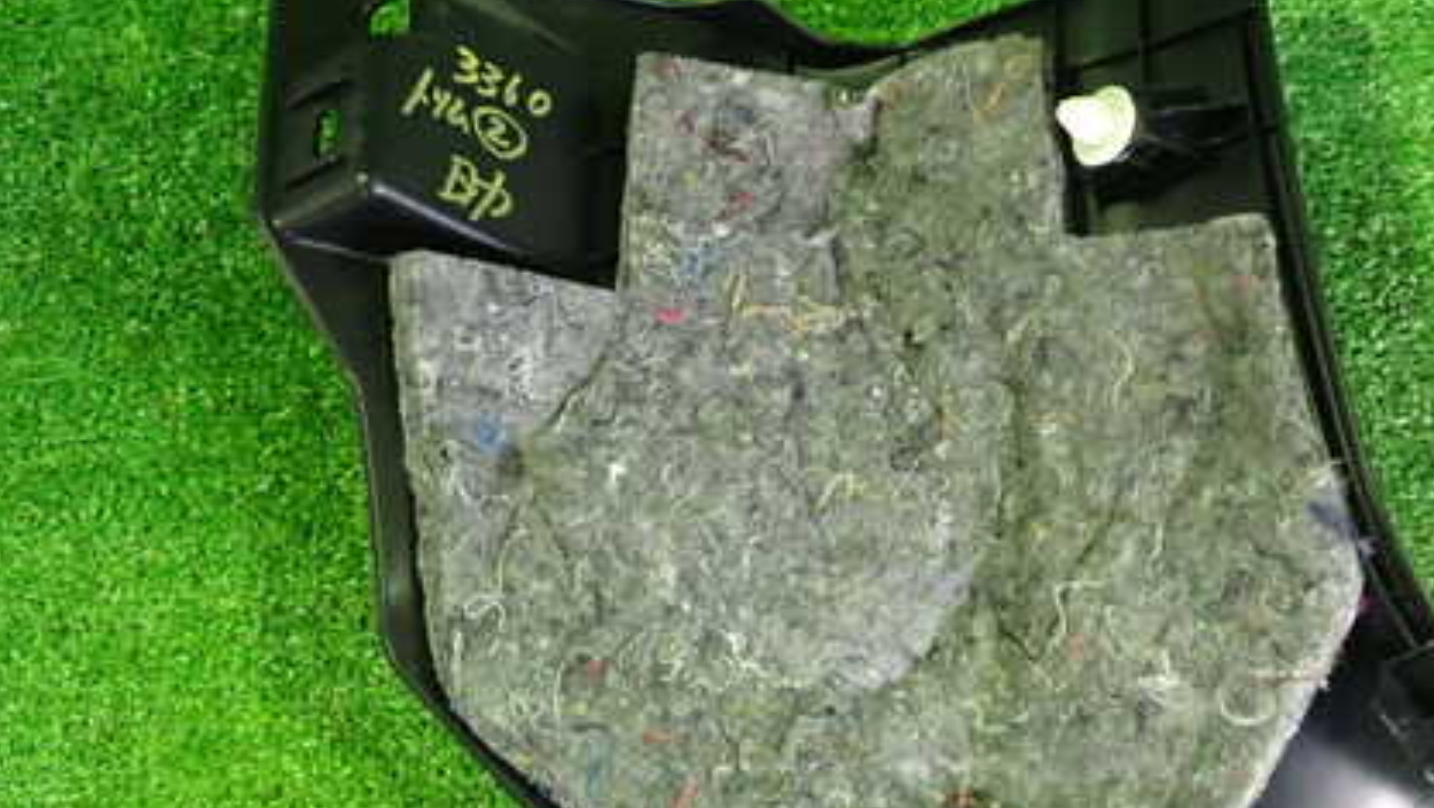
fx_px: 1788
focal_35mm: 47
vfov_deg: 25.4
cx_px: 794
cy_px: 499
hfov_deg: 43.6
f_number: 2.3
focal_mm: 5.4
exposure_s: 1/30
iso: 800
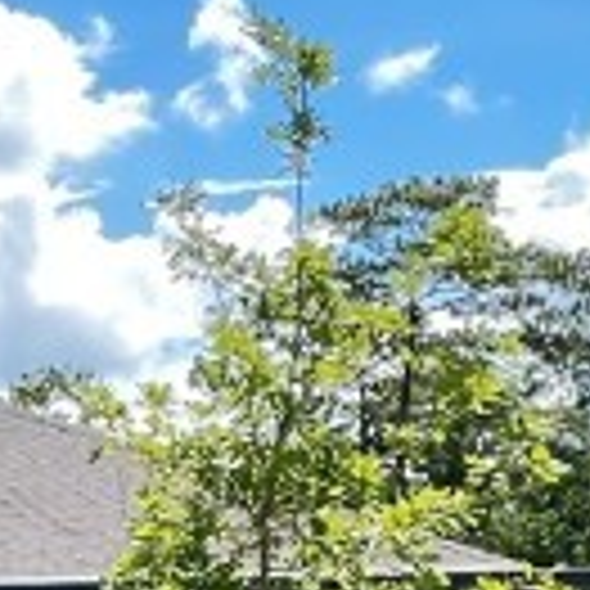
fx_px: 1735
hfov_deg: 16.2
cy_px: 662
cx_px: -473
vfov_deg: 18.5
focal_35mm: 90
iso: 32
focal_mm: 1.57
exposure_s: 1/372
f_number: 1.8
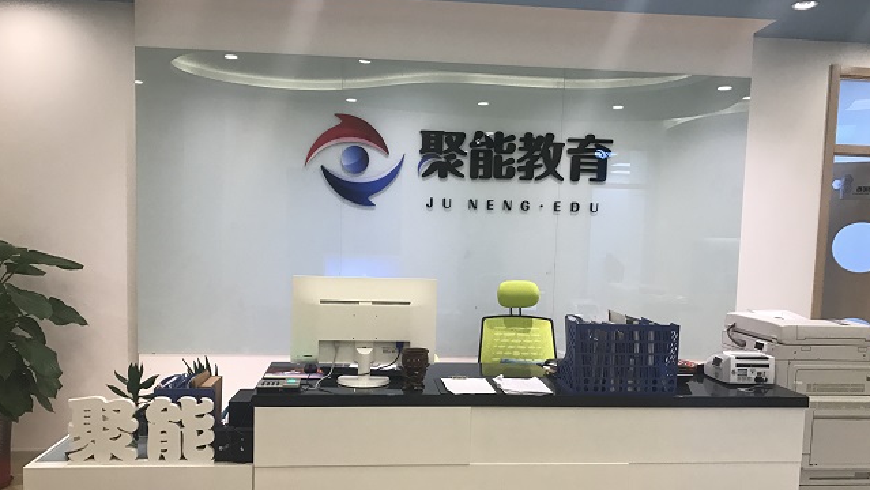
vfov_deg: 37.6
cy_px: 299
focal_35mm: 31
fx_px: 715
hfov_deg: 62.6
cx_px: 438
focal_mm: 3.99
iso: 40
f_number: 1.8
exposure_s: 1/33
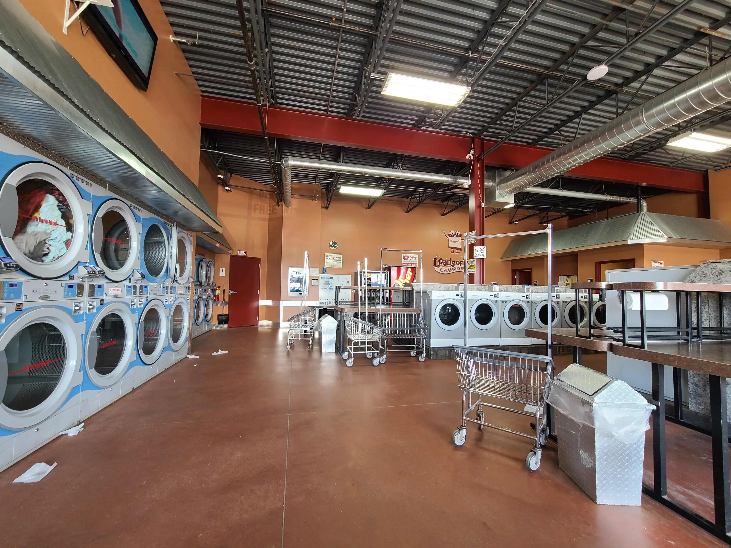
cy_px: 274
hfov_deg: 106.2
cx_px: 366
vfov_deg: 89.9
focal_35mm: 13
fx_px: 275
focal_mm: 2.2
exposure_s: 1/60
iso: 160
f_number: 2.2
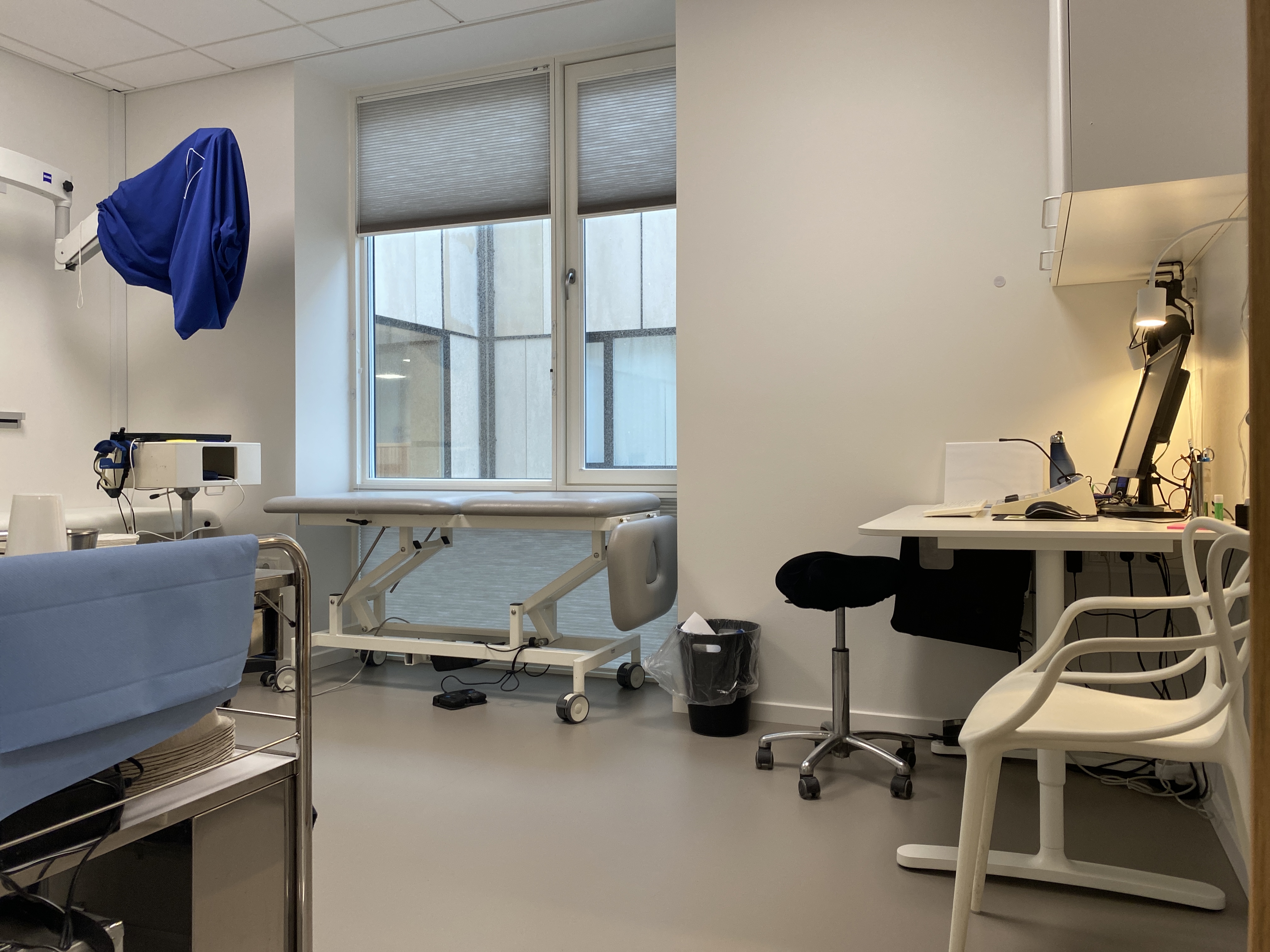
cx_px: 635
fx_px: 954
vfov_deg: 53.1
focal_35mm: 26
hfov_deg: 67.3
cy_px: 476
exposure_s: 1/50
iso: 80
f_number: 1.8
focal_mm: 4.25
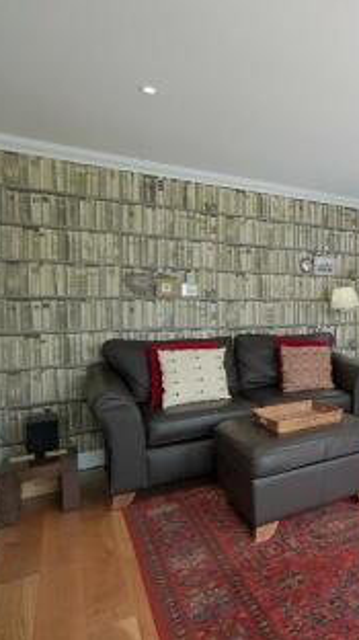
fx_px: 407
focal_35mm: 24
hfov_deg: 33.4
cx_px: 476
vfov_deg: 76.4
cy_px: 321
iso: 400
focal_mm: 10
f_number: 4
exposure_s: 1/160
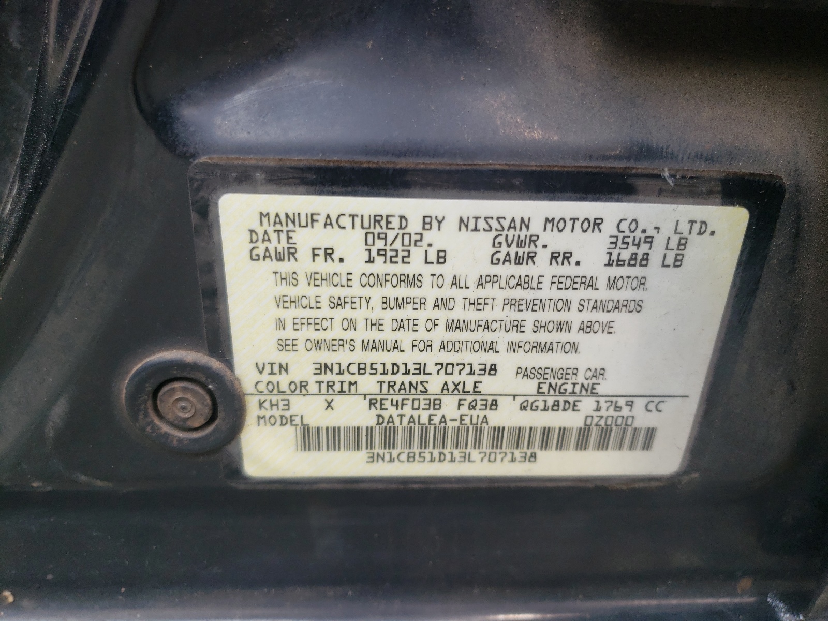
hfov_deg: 67.3
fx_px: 622
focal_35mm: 26
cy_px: 310
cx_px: 414
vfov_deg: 53.1
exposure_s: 1/588
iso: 50
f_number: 1.5
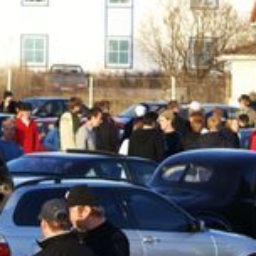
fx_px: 3146
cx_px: 74
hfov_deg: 4.7
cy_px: 138
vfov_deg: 4.7
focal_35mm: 376
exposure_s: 1/200
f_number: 6.3
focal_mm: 70
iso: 100
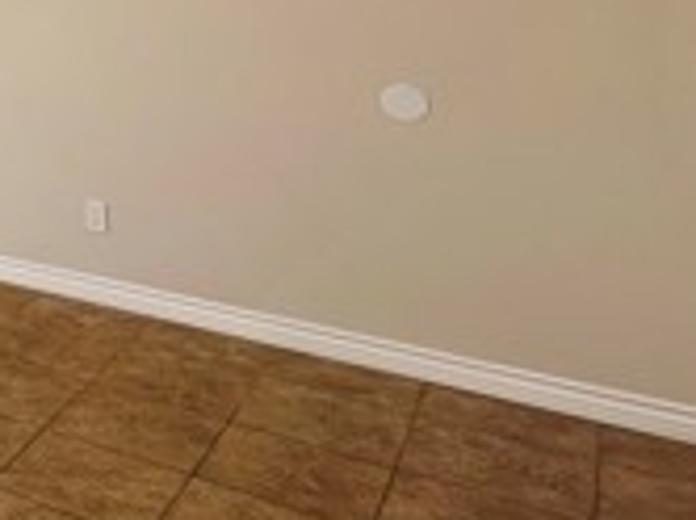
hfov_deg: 24.0
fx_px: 1084
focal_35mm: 54
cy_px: -138
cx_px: -453
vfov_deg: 24.0
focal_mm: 2.22
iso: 40
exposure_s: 1/236
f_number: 2.2
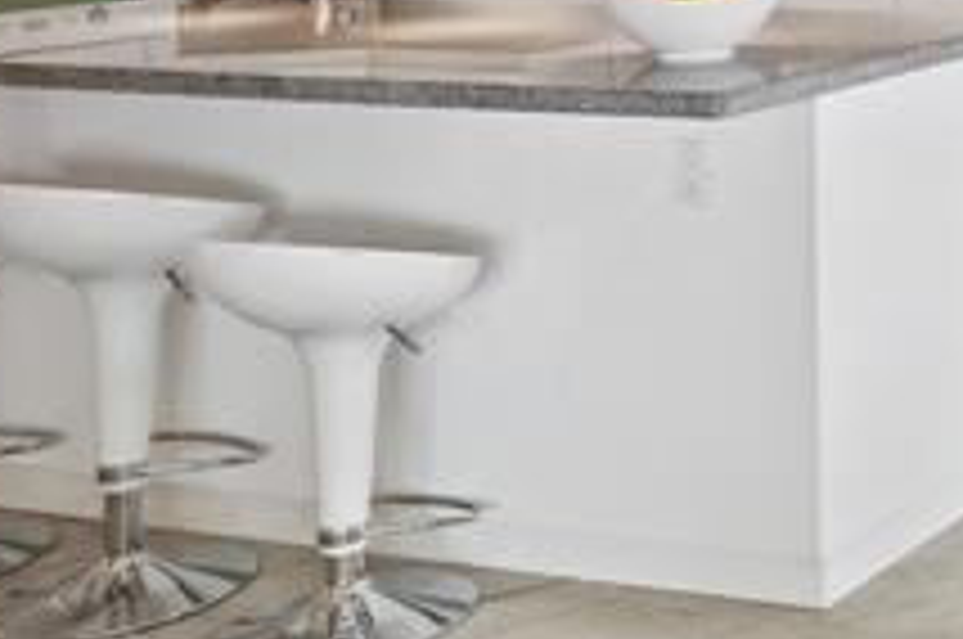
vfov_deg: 18.8
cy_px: -191
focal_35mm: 67
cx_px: 1588
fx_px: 1790
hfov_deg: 22.3
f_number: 8
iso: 200
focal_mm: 14
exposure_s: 1/10
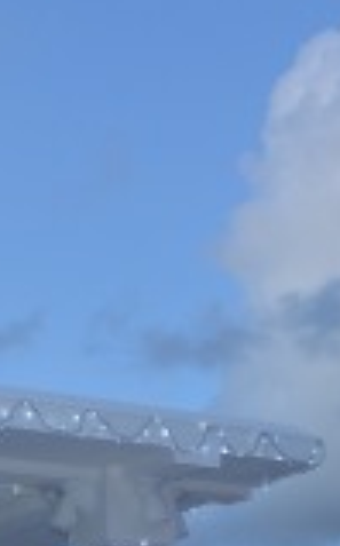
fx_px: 1710
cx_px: 258
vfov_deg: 17.3
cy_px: 664
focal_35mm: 115
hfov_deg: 11.3
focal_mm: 20
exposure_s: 1/125
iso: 400
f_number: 3.5
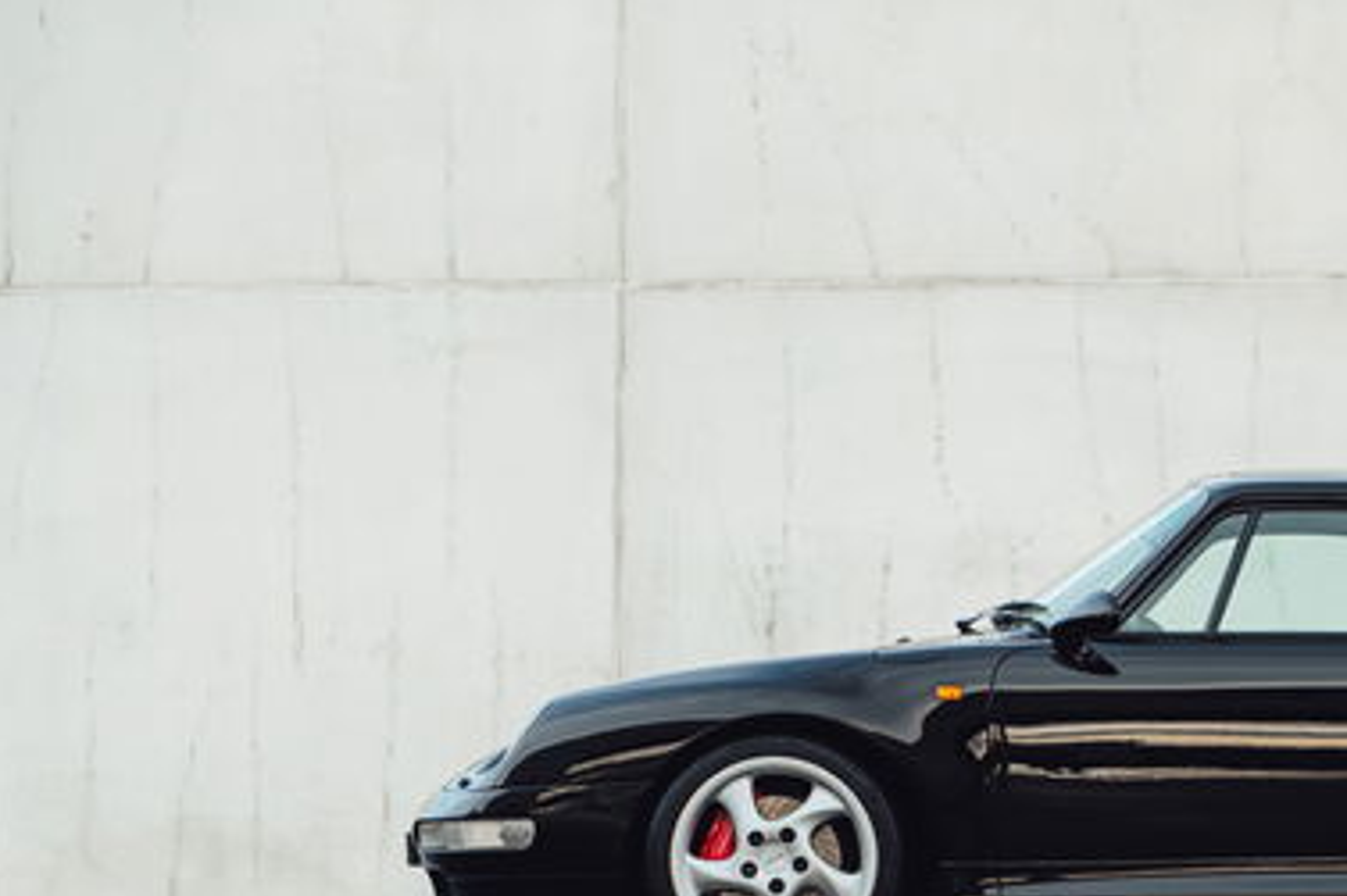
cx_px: 1297
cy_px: 875
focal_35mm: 228
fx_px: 8527
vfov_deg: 6.0
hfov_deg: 9.0
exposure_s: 1/160
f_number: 5
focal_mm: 112
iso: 400
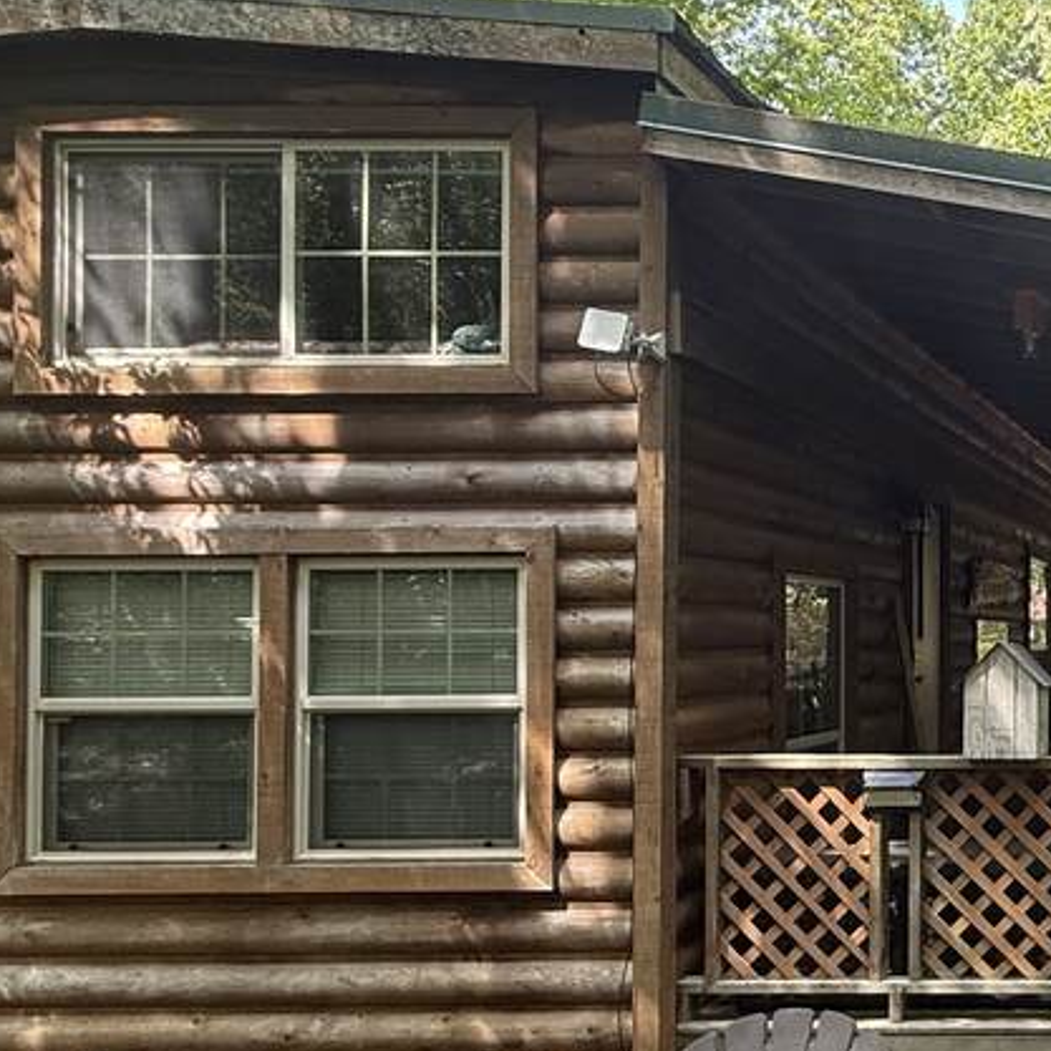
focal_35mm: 38
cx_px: 1318
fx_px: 1305
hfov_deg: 33.7
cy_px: 625
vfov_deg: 43.7
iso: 100
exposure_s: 1/99
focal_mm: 2.22
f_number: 2.2
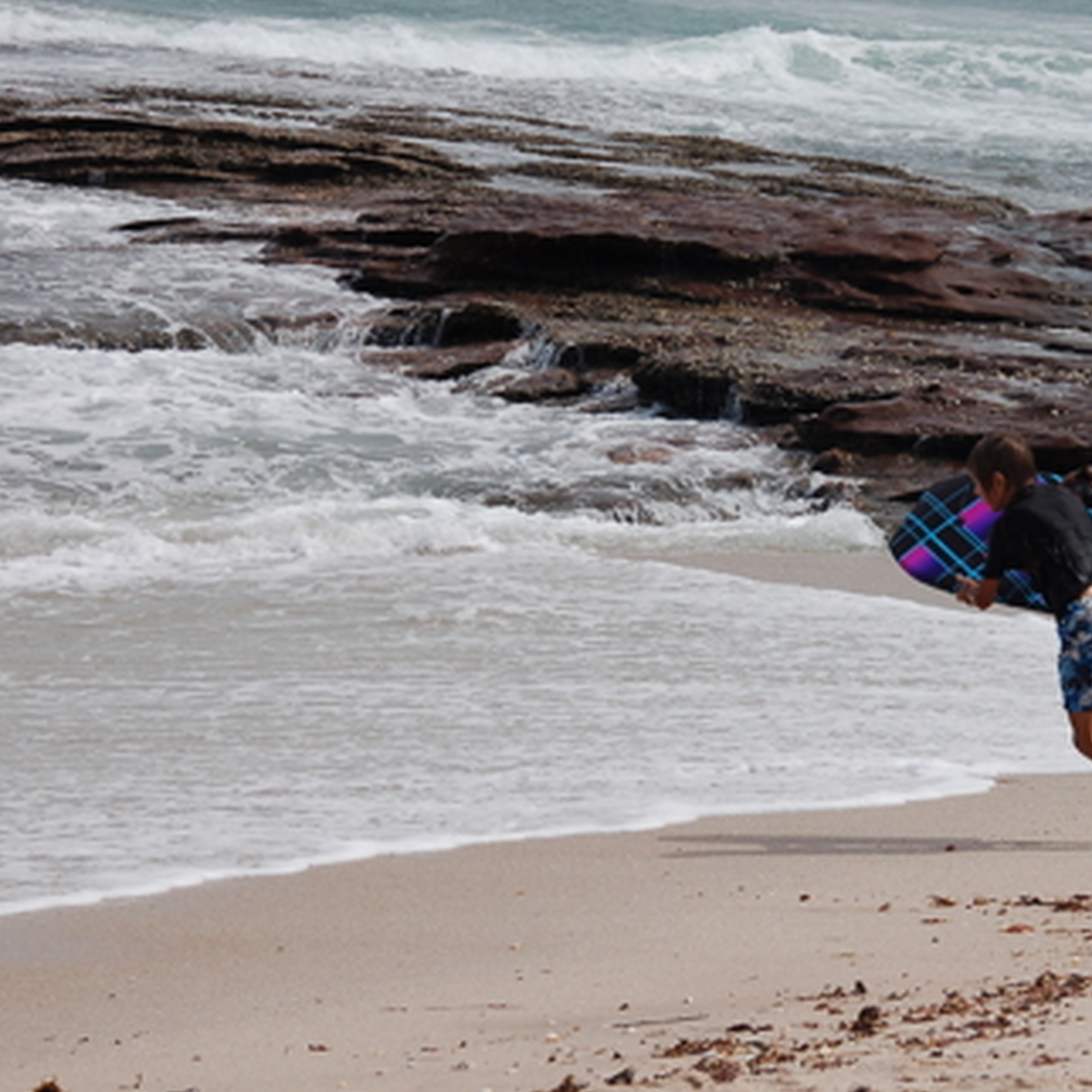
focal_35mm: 135
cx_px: 777
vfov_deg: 12.9
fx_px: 4818
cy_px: 610
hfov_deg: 12.9
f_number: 7.1
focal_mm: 62
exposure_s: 1/800
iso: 200
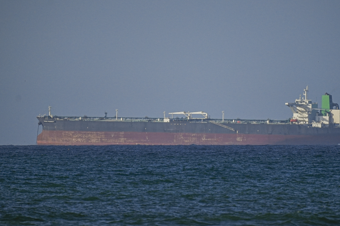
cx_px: 191
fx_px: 9625
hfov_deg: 2.0
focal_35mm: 1019
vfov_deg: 1.3
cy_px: 119
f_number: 6.3
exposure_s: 1/4000
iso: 200
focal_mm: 600
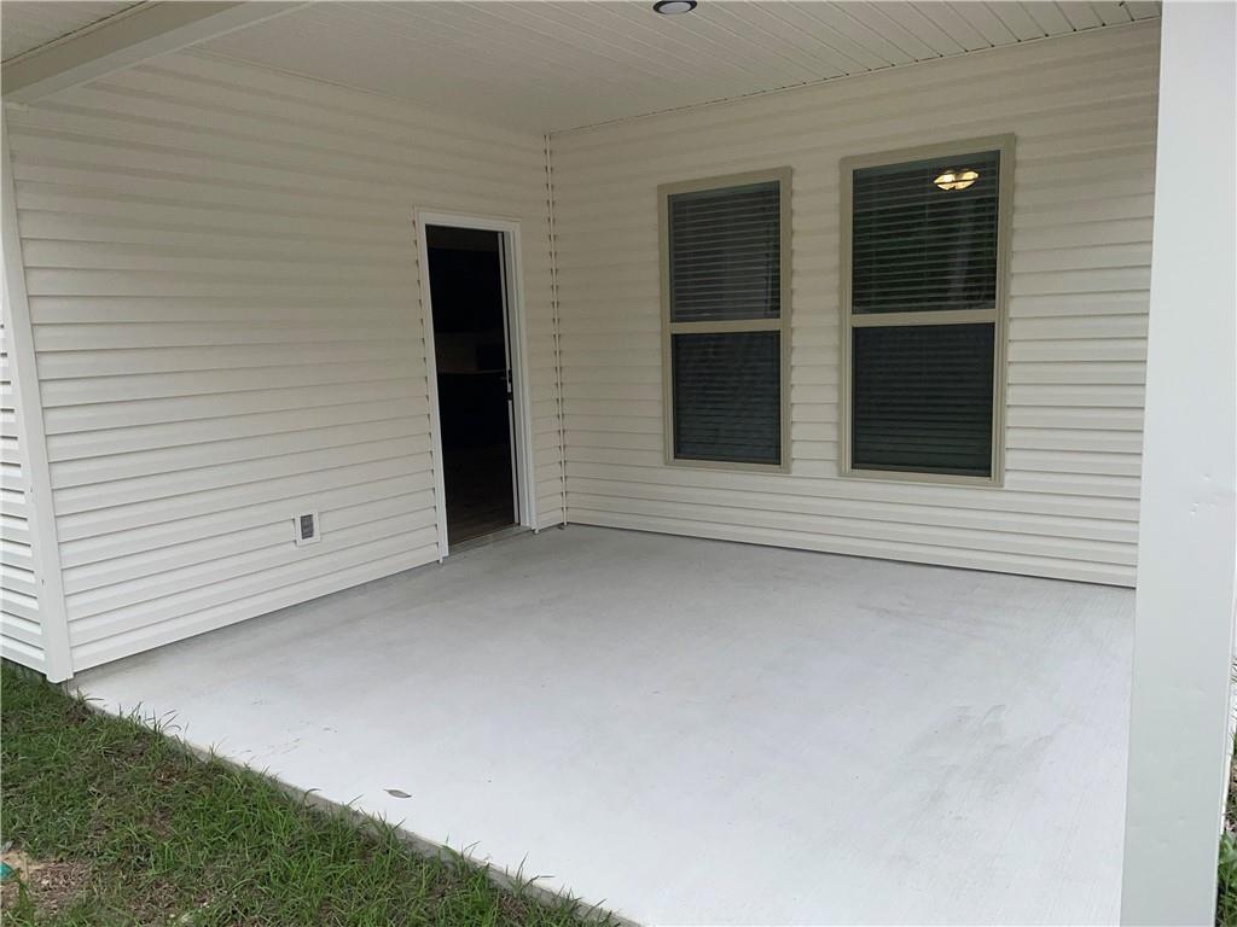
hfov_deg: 67.3
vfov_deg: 53.1
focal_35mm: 26
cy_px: 464
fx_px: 929
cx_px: 618
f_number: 1.6
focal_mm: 4.2
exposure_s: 1/3300
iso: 32
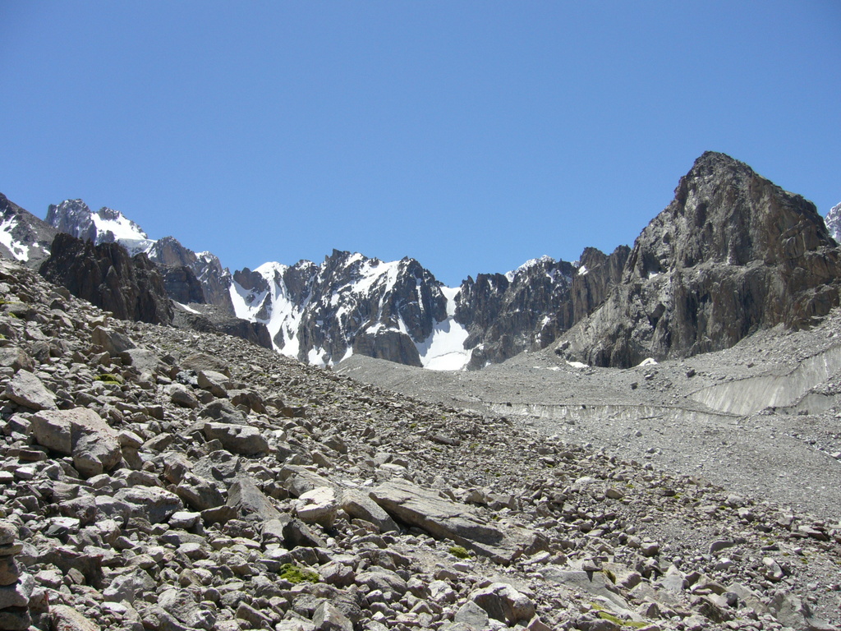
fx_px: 850
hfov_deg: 52.6
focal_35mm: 35
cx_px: 420
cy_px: 316
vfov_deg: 40.7
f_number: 5.6
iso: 80
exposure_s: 1/320
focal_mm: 5.8
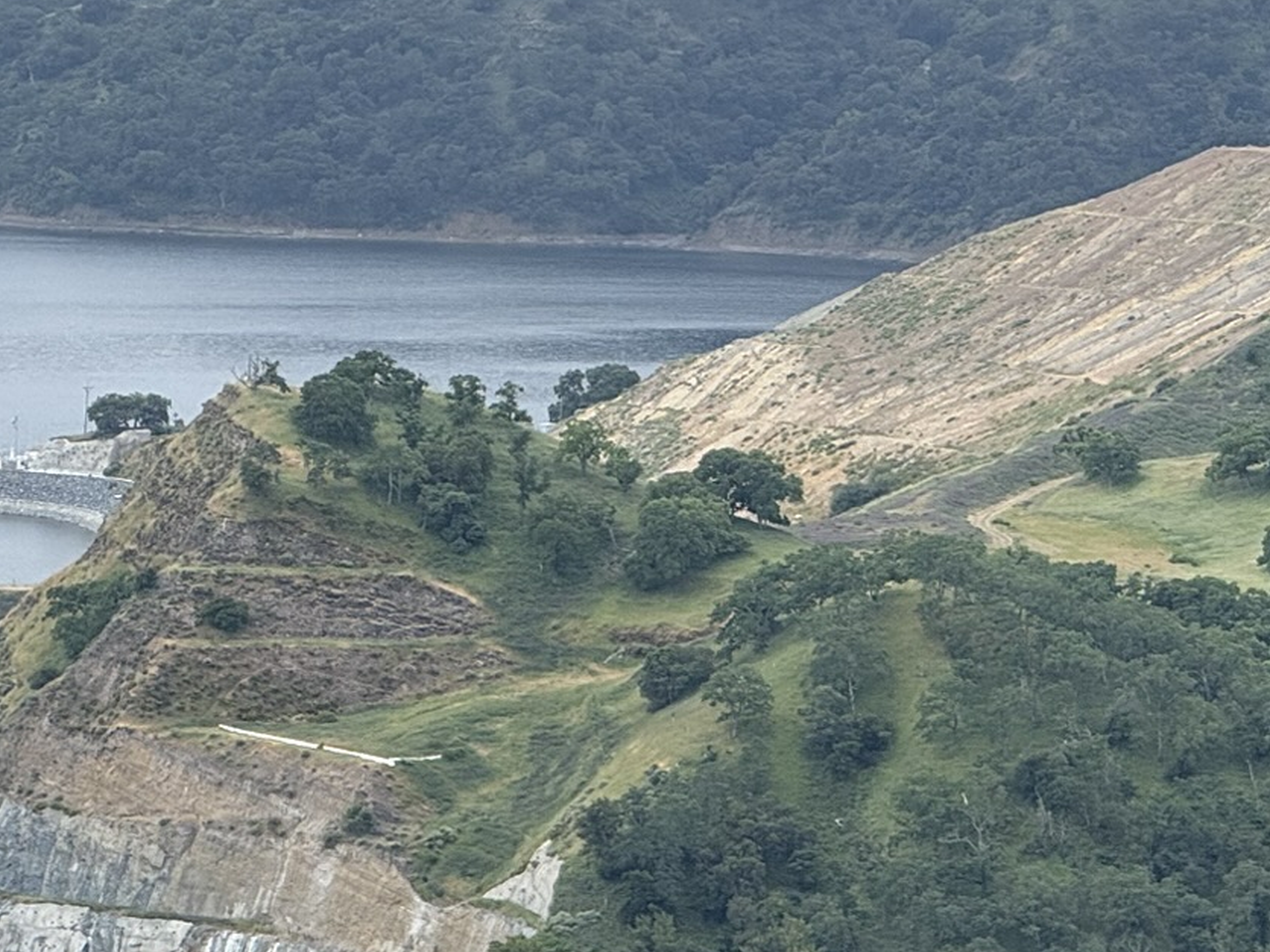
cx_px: -64
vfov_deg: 5.1
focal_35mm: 294
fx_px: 10786
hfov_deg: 6.7
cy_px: 311
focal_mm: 15.66
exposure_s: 1/891
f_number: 2.8
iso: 64
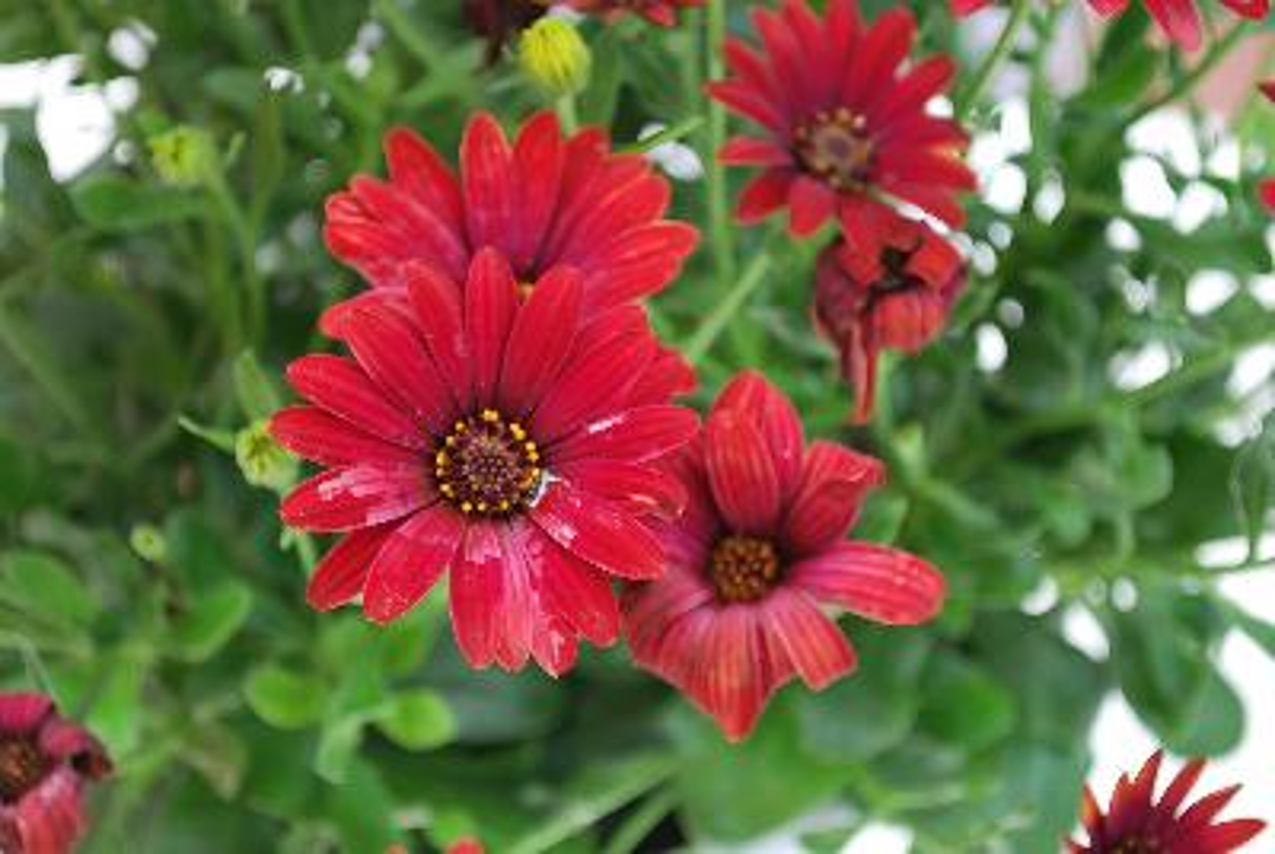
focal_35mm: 82
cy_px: 427
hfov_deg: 24.6
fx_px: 2926
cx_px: 638
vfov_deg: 16.6
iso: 200
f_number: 5.6
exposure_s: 1/60
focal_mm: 55
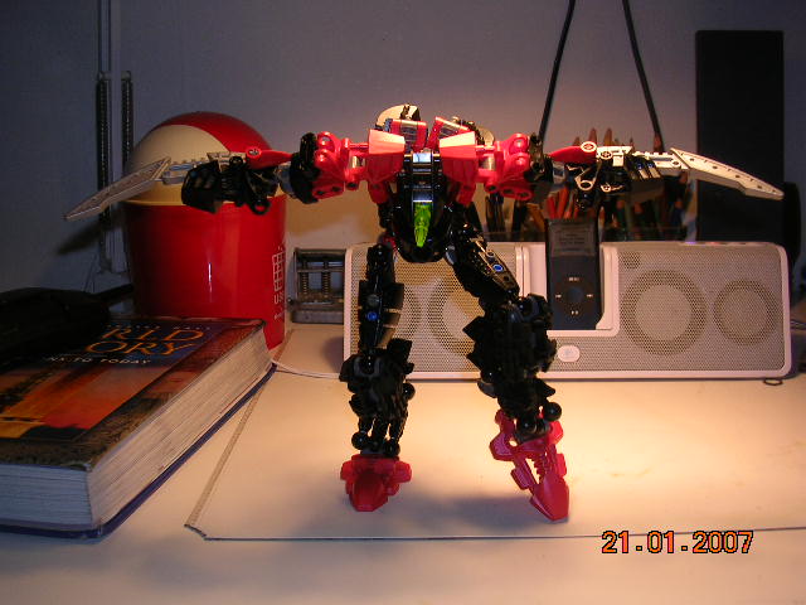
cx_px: 403
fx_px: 885
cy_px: 302
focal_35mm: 38
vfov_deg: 37.7
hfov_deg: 49.0
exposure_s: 1/30
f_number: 2.8
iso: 50
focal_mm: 5.8
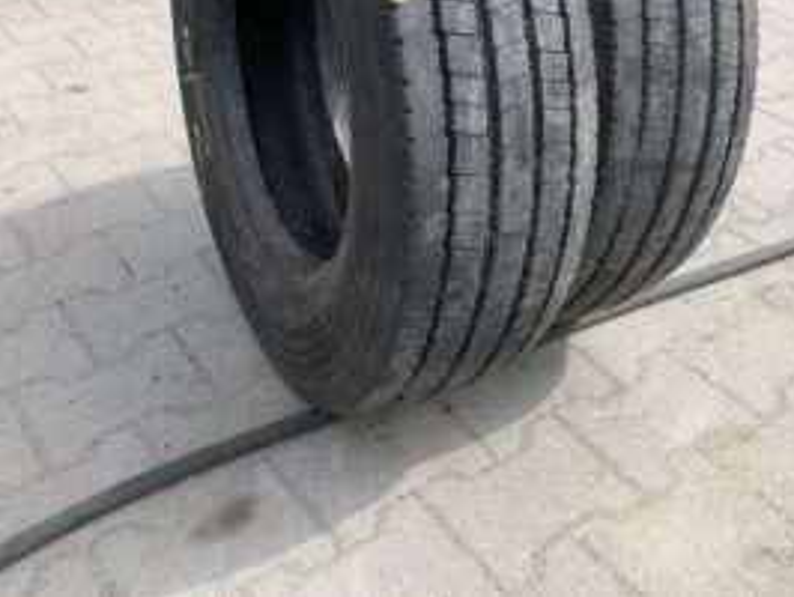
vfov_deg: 33.4
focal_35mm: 42
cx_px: 496
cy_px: 118
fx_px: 964
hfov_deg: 44.4
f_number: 1.8
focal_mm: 4.25
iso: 25
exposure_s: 1/972
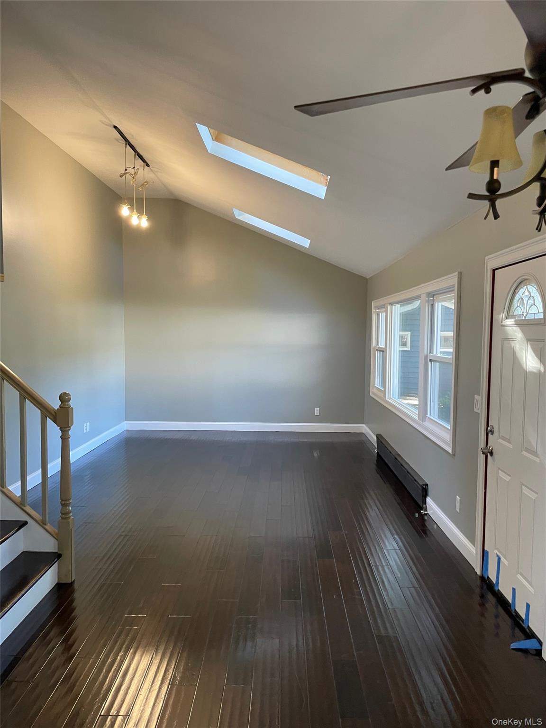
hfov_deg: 53.1
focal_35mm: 26
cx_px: 273
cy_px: 364
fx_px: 547
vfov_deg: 67.3
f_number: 1.6
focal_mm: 4.2
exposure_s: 1/60
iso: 100
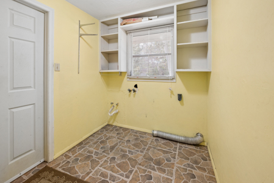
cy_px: 92
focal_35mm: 14
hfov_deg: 104.2
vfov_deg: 81.3
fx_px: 107
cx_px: 137
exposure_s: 1/20
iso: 400
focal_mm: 14
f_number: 8
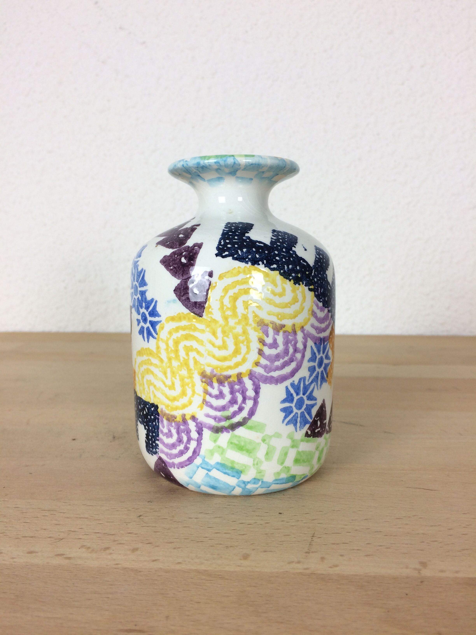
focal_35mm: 29
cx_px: 238
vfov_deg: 61.7
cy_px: 318
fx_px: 532
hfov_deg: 48.2
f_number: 2.2
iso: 32
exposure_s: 1/33
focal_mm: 4.15
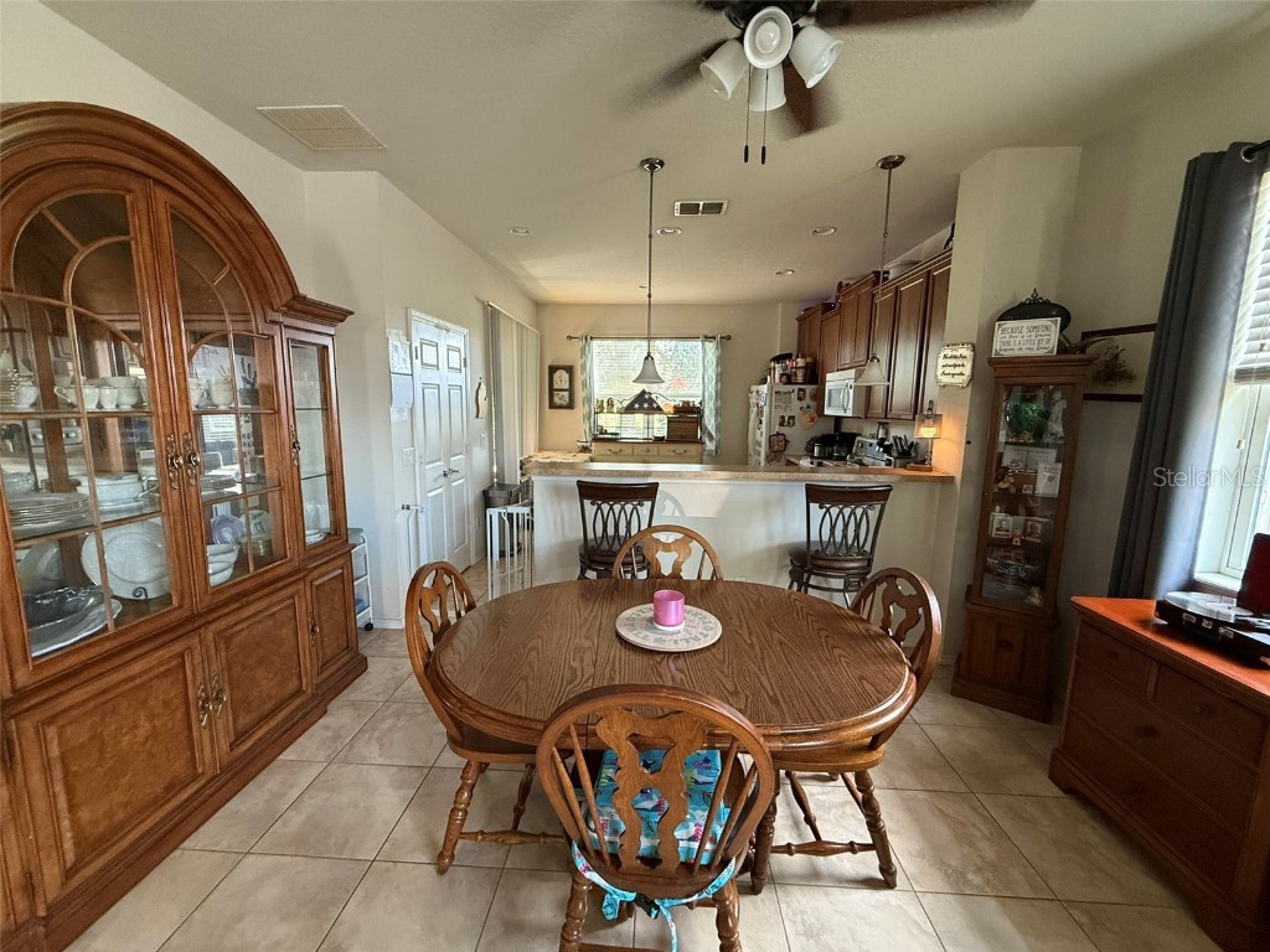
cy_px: 476
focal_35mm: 14
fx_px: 514
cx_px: 635
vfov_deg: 85.7
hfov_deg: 102.1
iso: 320
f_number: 2.2
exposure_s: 1/67
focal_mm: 2.22
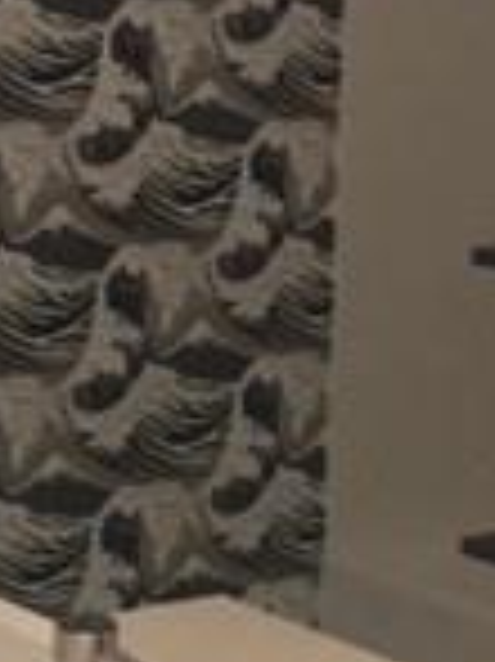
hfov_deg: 11.7
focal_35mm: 126
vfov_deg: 15.7
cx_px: 392
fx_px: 2406
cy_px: 302
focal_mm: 4.15
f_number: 2.2
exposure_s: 1/17
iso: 250
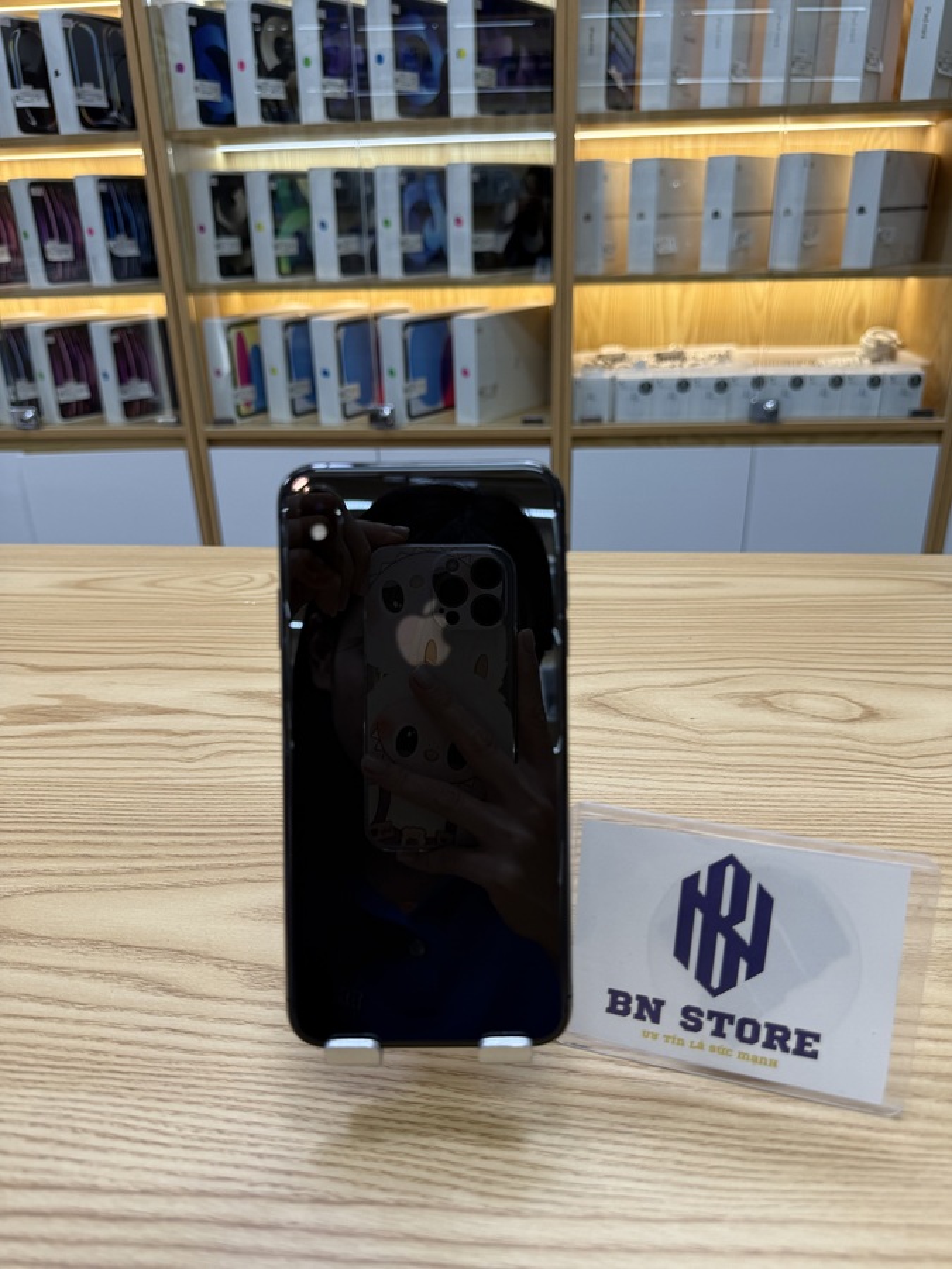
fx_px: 880
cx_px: 476
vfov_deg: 71.6
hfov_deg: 56.8
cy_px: 634
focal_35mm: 24
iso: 80
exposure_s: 1/120
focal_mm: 6.76
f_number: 1.78
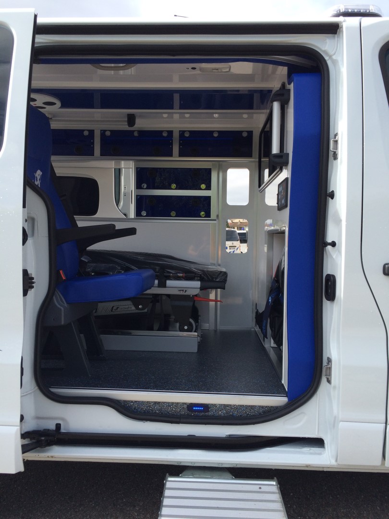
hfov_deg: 48.2
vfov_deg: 61.7
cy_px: 260
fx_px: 435
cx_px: 194
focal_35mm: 29
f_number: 2.2
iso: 32
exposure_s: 1/1080
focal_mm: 4.15
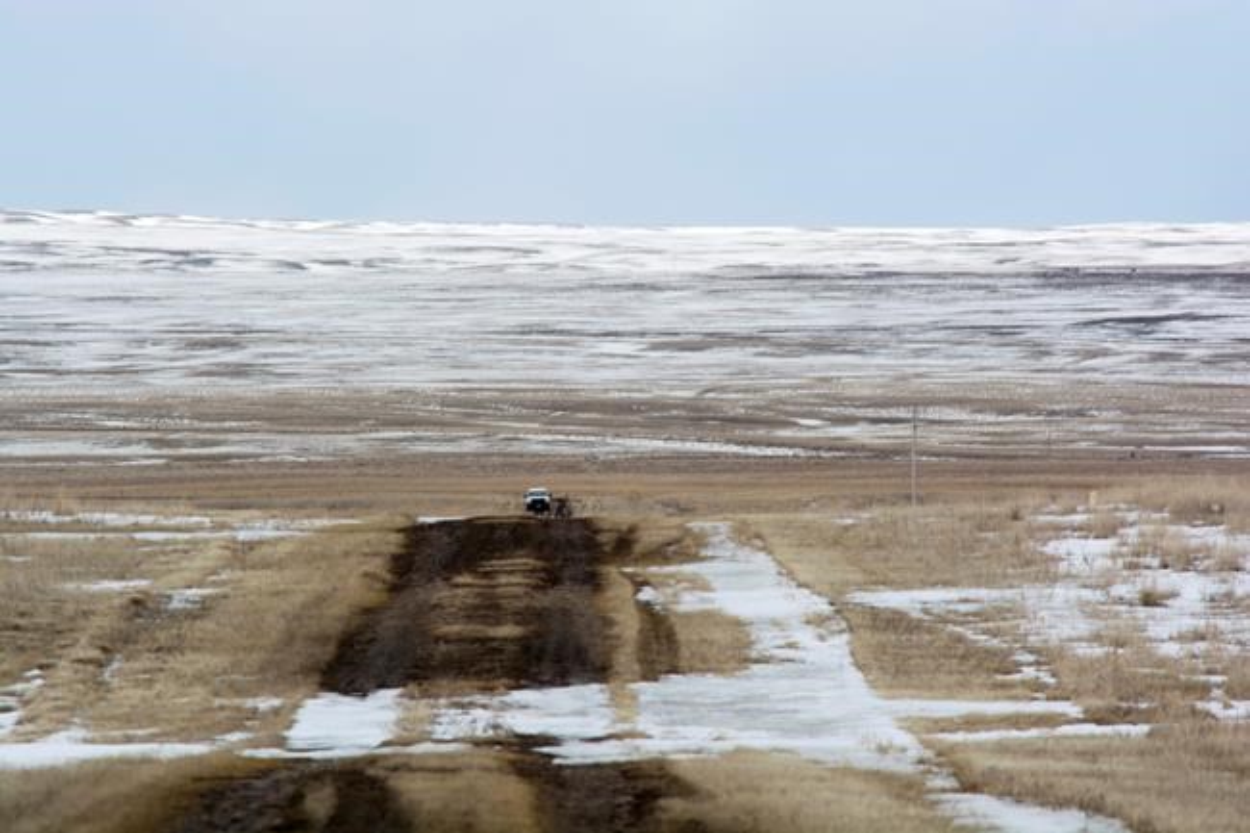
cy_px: 416
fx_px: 15620
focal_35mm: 450
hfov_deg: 4.6
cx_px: 625
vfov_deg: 3.1
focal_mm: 300
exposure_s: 1/160
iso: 100
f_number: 11
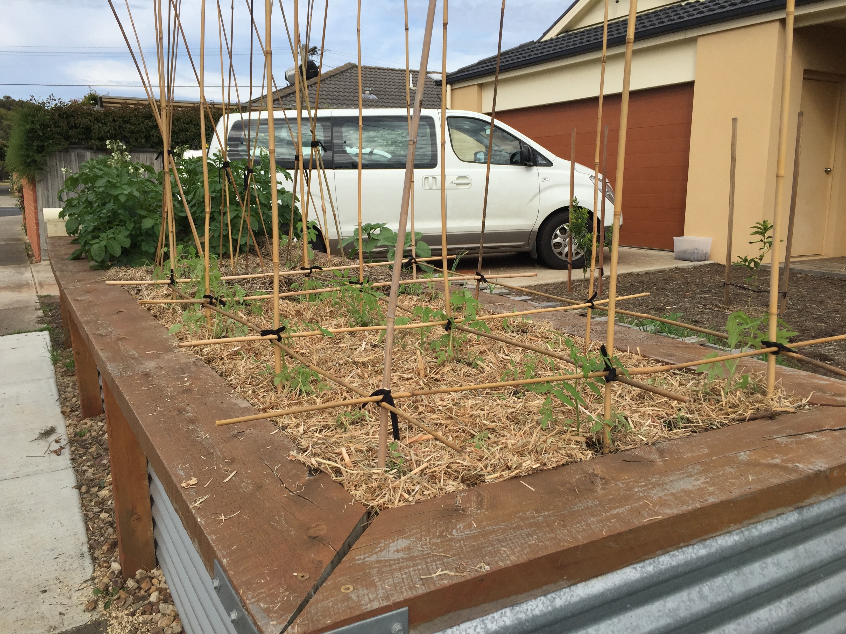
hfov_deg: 61.7
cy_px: 317
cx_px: 423
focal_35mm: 29
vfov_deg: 48.2
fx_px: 709
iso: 32
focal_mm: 4.15
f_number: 2.2
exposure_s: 1/1522
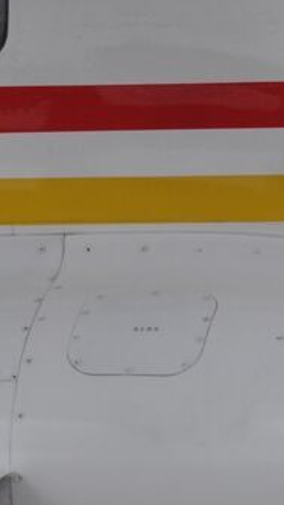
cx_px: -573
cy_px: 49
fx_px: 13762
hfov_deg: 1.2
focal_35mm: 1029
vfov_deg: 2.1
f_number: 8
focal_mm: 170
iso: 200
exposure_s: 1/320
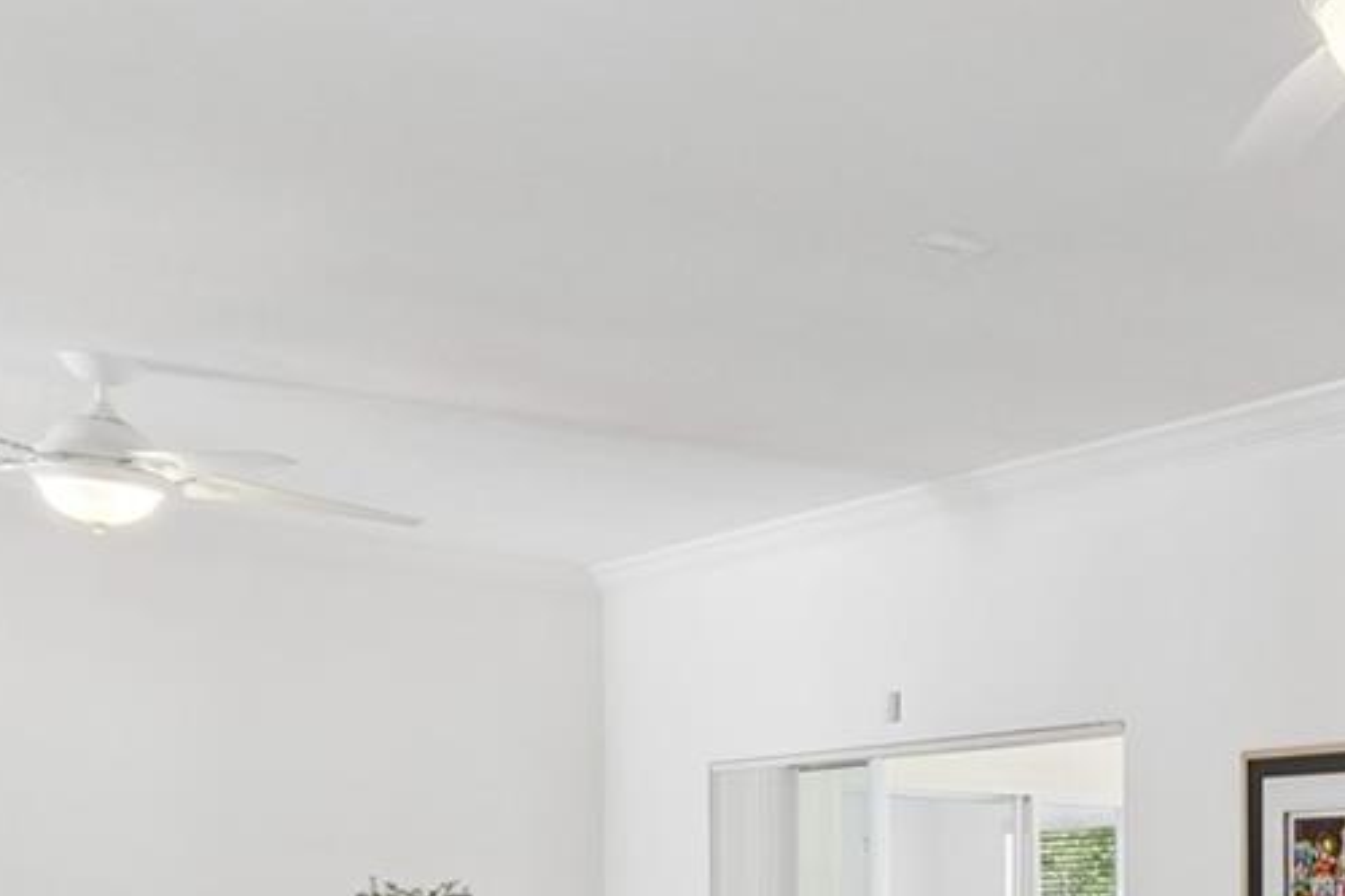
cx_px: 1918
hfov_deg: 29.2
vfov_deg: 26.4
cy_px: 912
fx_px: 1793
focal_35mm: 48
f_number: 7.1
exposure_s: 1/20
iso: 100
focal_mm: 10
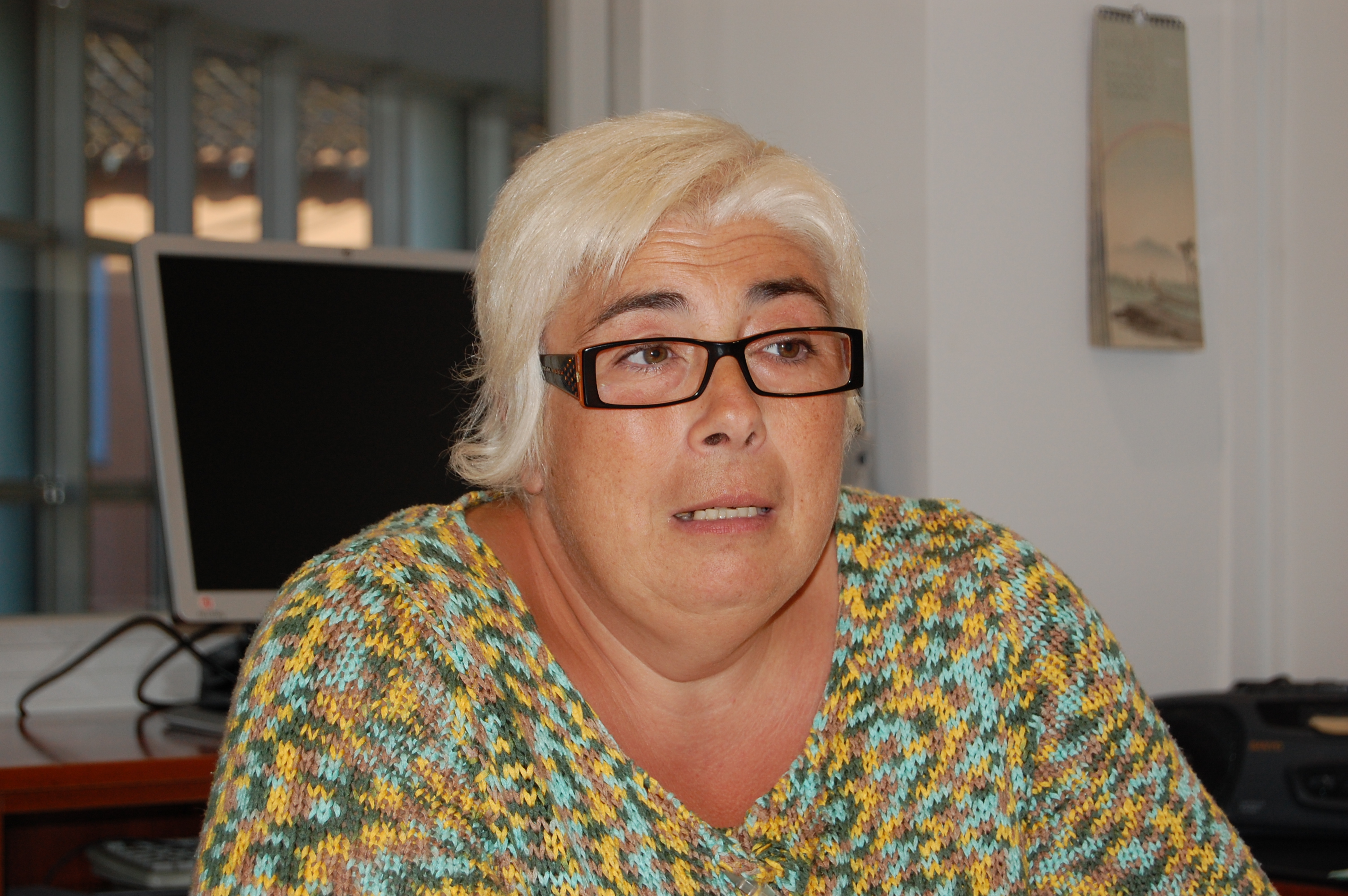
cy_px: 448
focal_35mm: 82
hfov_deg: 24.6
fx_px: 3086
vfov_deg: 16.5
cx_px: 674
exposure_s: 1/60
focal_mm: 55
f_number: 5.6
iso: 400
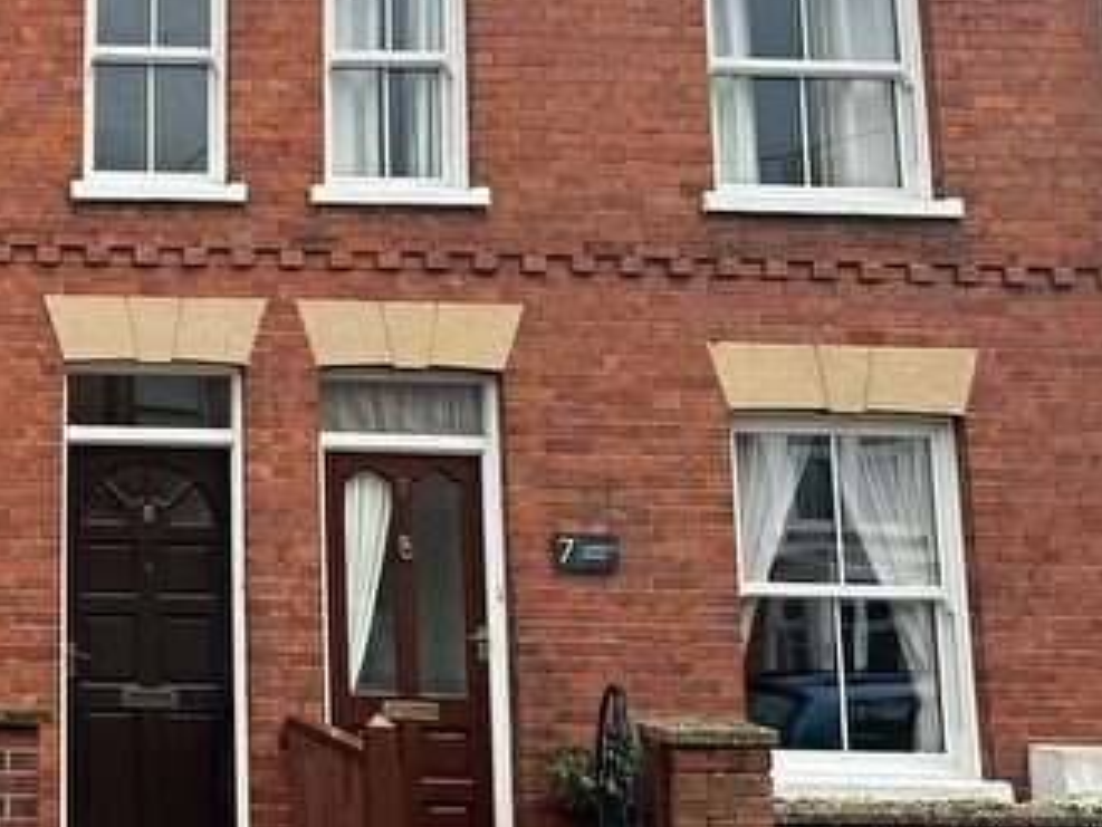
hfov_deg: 33.9
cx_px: -23
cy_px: 316
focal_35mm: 51
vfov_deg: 28.5
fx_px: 1624
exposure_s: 1/191
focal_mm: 6.86
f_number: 1.78
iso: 80
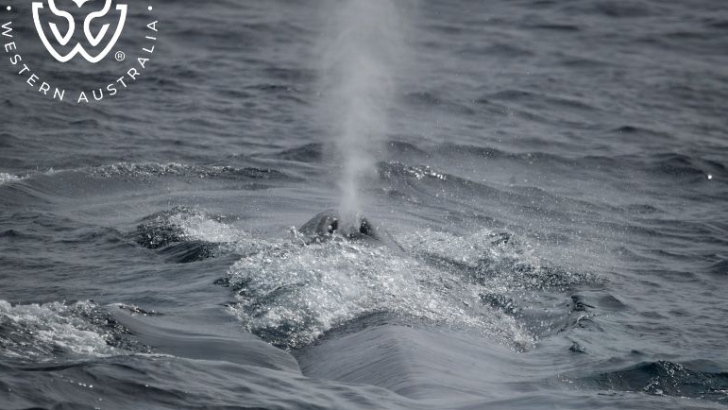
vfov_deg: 1.9
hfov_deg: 3.3
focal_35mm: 652
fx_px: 12588
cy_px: 191
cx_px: 373
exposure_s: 1/8000
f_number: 6.3
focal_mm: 600
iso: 640
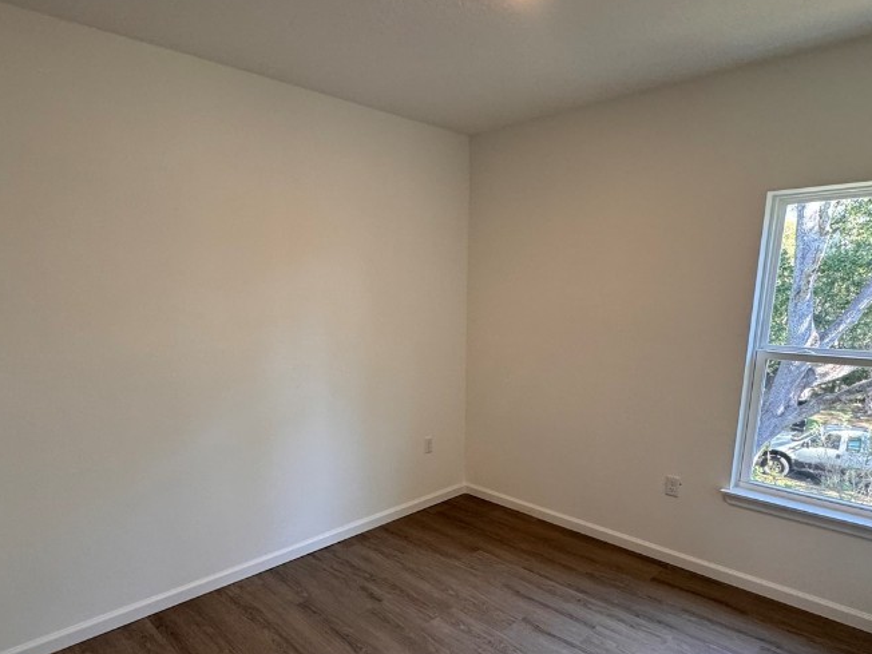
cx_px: 415
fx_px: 554
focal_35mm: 22
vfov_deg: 60.3
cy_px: 409
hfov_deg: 76.3
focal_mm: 2.22
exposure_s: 1/120
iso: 200
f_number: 2.2
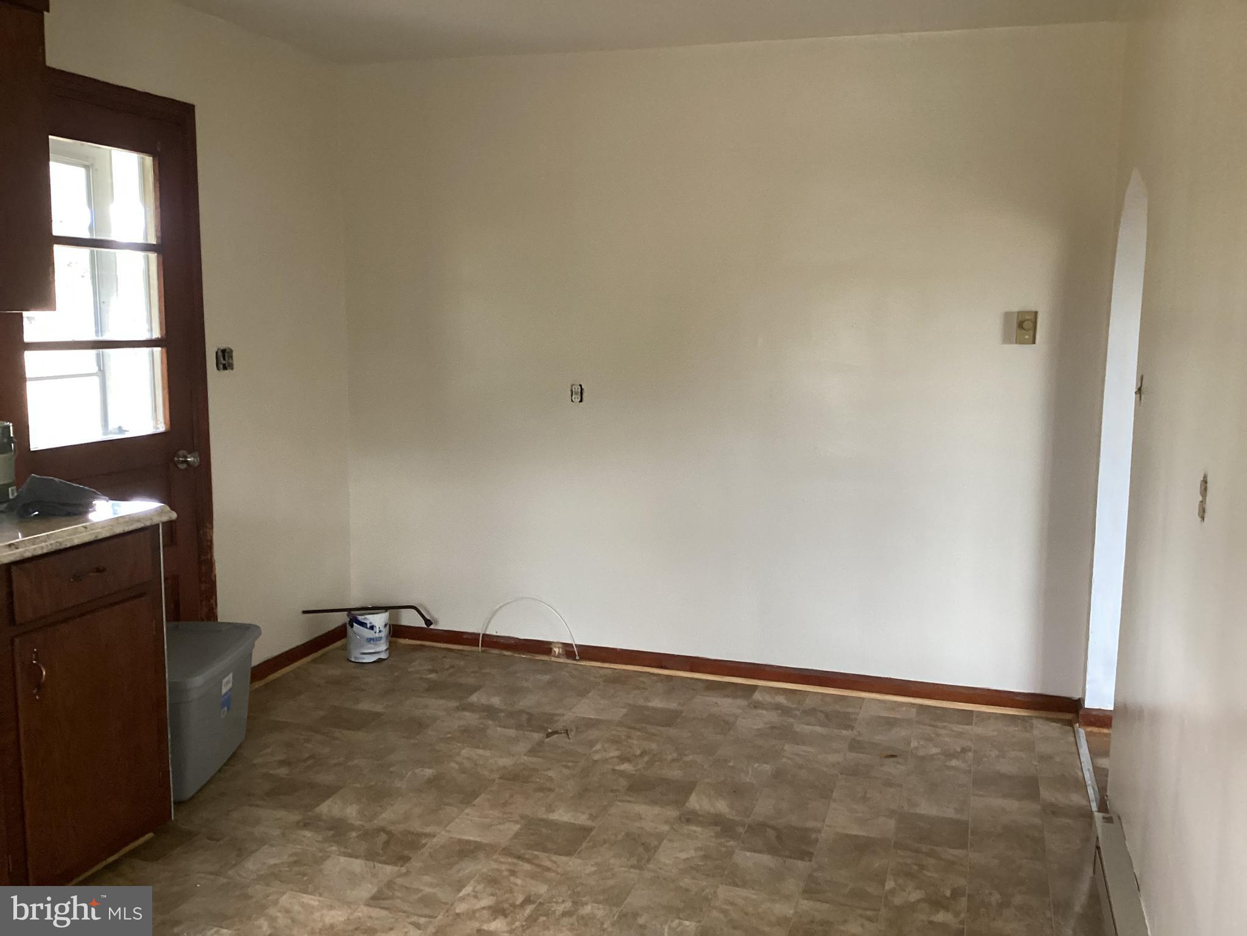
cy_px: 468
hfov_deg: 58.4
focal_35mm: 31
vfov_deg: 45.4
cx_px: 624
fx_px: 1117
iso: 250
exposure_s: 1/33
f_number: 2.4
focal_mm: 3.3
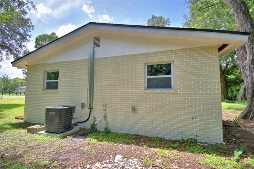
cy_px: 84
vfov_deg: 77.3
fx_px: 106
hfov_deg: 100.4
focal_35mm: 15
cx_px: 127
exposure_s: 1/500
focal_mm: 10
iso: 140
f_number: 4.5
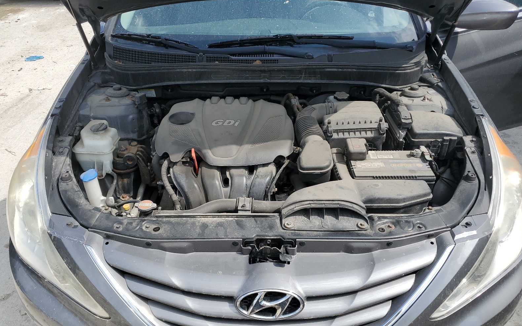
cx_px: 264
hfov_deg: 66.5
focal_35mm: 28
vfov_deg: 44.5
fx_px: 398
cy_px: 170
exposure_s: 1/2000
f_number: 1.5
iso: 50
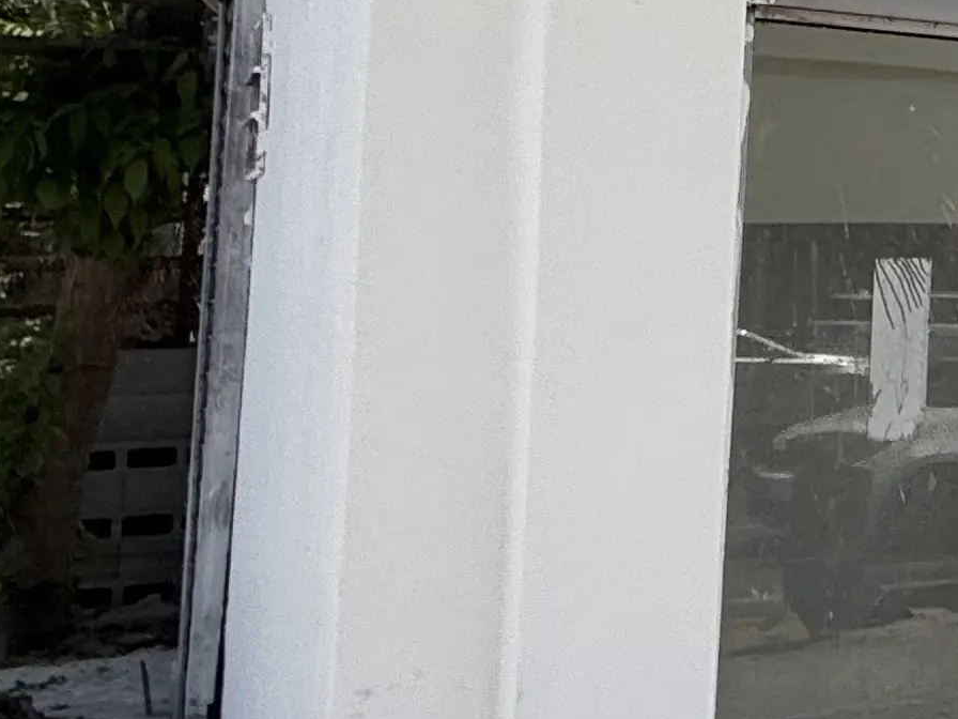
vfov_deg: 23.0
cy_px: 141
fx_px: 1744
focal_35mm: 63
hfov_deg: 17.6
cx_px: 2046
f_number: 2.2
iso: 50
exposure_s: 1/1464
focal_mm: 2.22
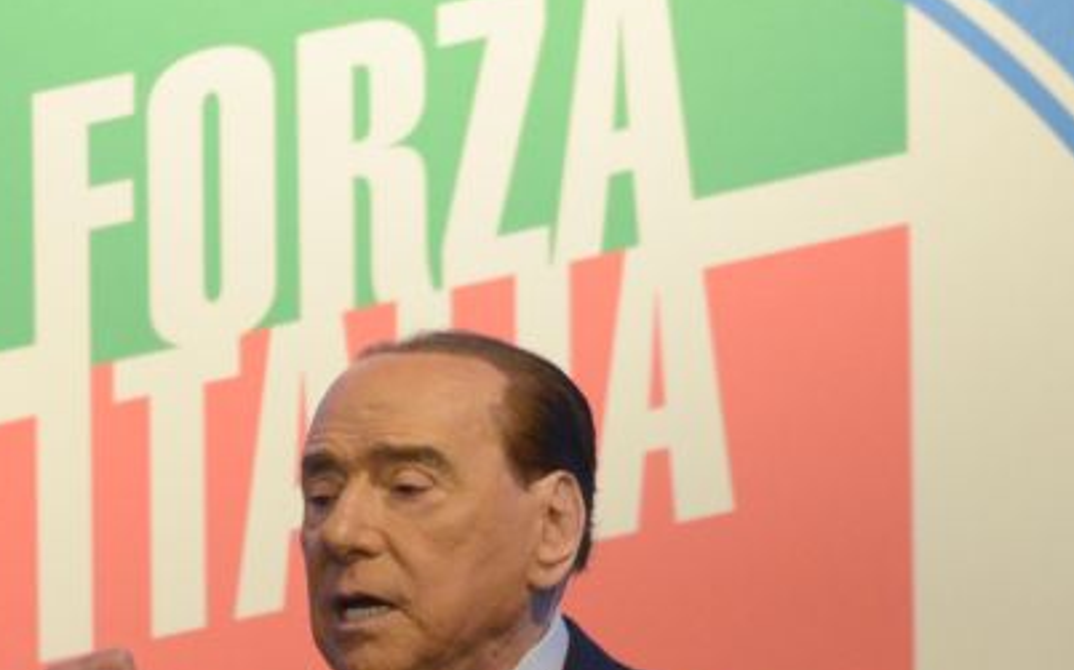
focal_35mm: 406
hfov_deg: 5.2
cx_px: 433
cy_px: 657
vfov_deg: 3.2
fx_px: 11880
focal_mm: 200
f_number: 4
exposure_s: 1/160
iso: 1600
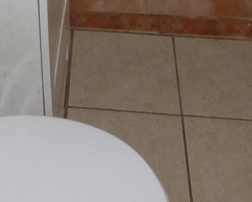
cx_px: 34
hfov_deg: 22.0
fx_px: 634
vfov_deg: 15.1
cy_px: -188
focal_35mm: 85
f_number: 2.8
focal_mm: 3.58
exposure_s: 1/40
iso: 100
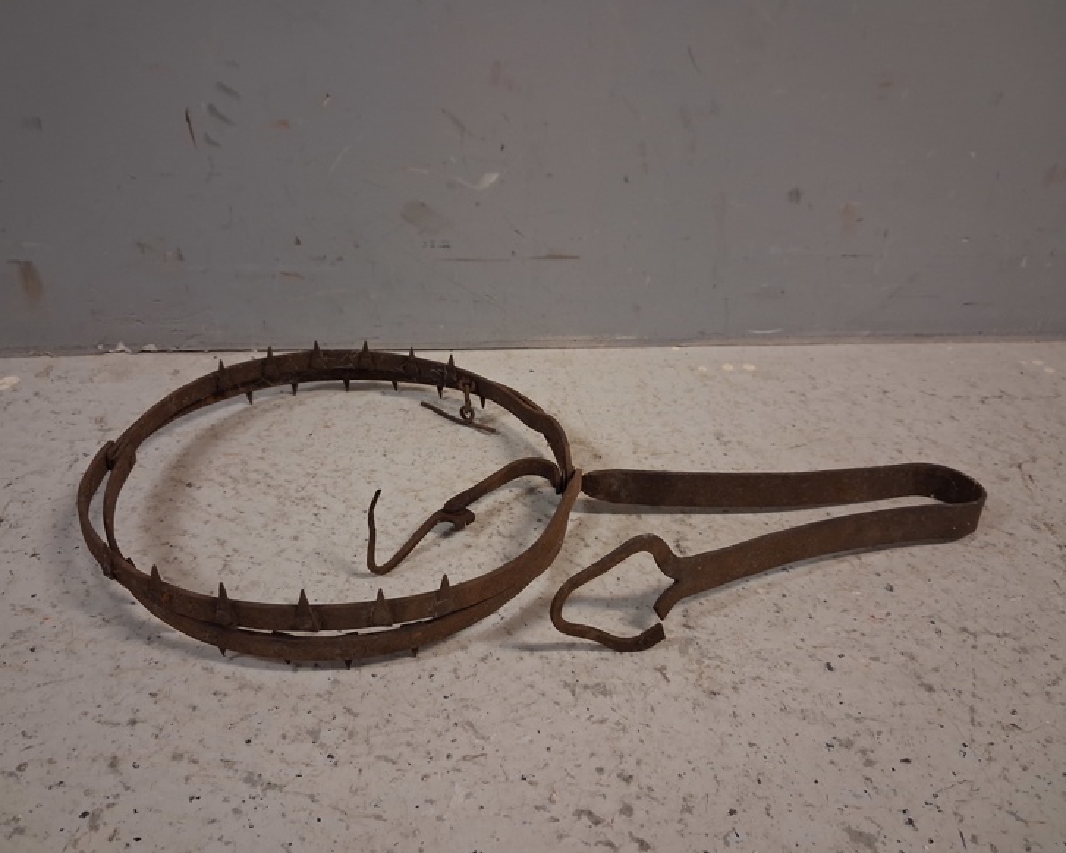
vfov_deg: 50.0
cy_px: 424
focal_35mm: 29
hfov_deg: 60.4
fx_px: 915
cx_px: 523
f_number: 1.8
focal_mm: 4
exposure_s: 1/50
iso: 500
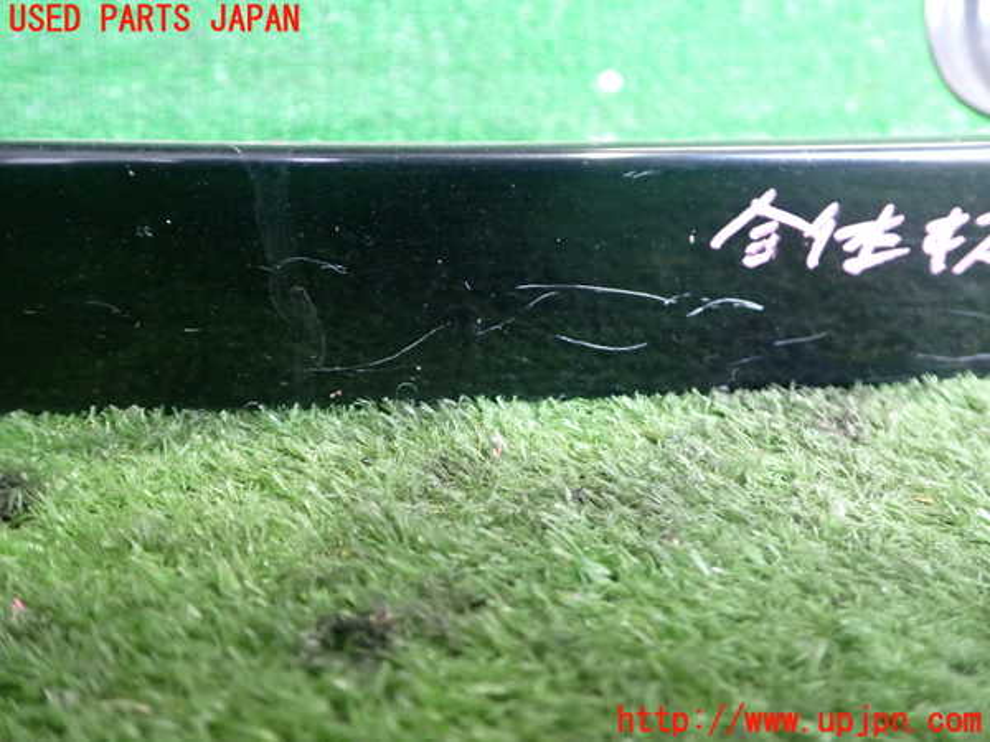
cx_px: 495
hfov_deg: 60.0
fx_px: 858
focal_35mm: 30
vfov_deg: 46.8
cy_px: 371
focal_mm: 5.4
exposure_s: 1/30
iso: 800
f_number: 2.3
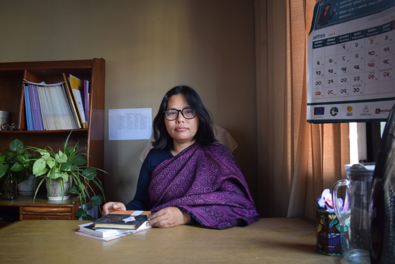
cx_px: 198
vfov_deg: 47.9
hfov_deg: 67.4
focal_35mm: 27
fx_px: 296
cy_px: 132
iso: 400
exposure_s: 1/30
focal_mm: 18
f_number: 3.5
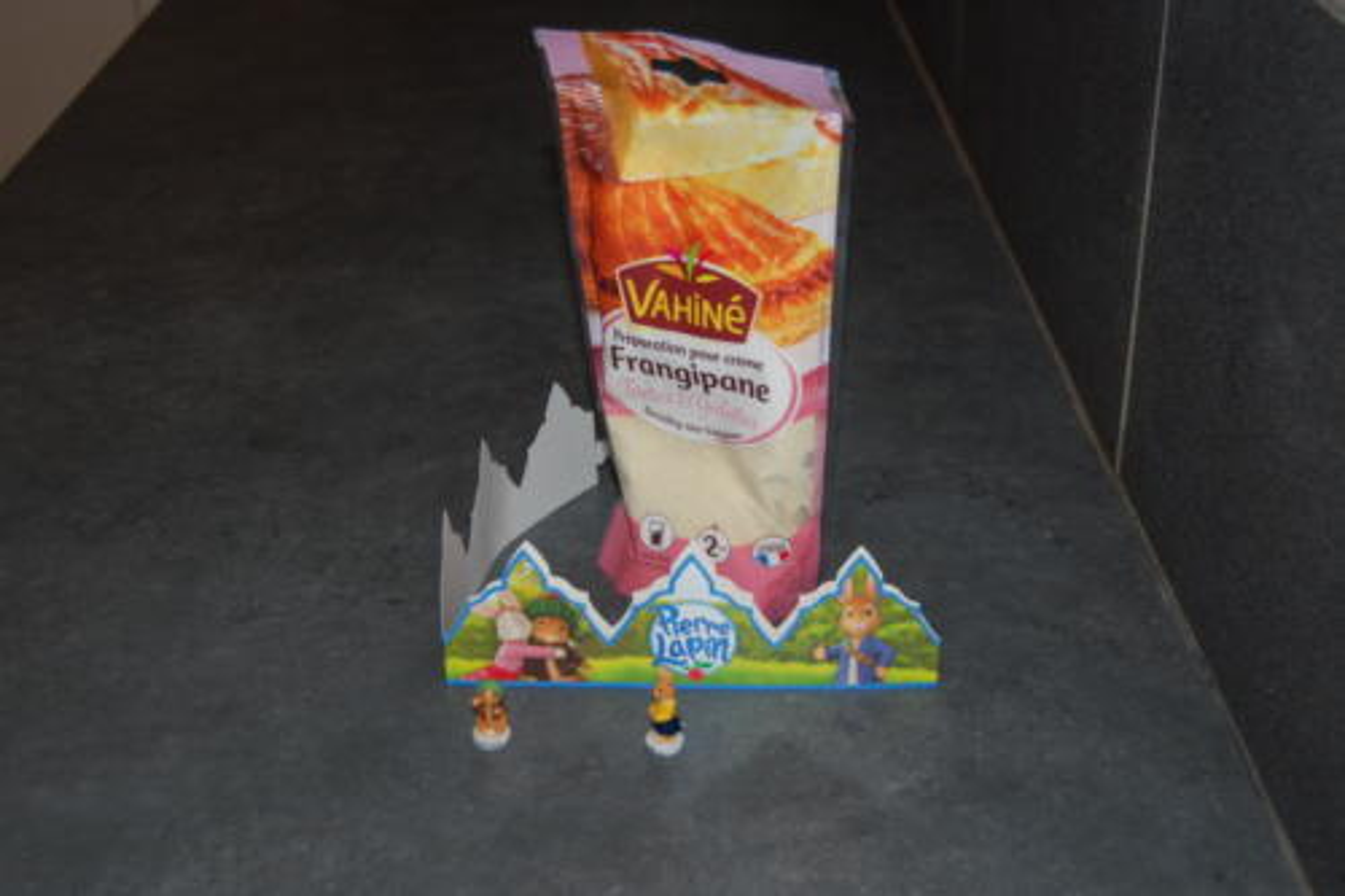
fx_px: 1961
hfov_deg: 37.9
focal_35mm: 52
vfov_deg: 25.7
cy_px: 448
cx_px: 672
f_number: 4.8
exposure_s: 1/60
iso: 400
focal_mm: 35
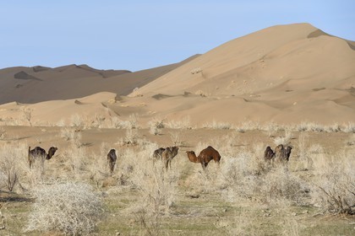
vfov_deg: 6.9
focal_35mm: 200
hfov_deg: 10.3
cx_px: 178
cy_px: 118
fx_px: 1972
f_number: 10
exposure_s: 1/500
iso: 200
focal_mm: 200
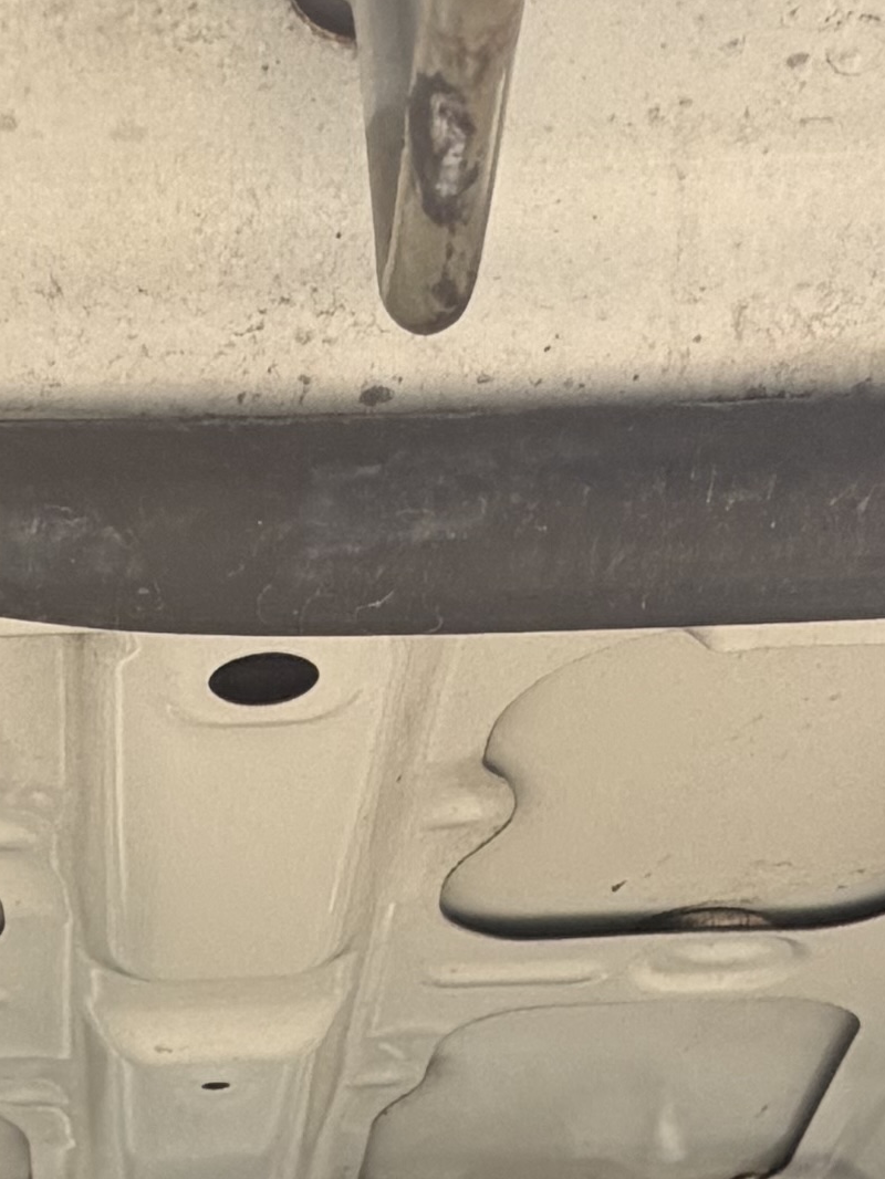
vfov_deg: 20.5
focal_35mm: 75
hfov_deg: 19.4
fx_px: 2556
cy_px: 1966
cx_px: 164
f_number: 2.2
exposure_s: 1/502
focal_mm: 2.22
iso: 50
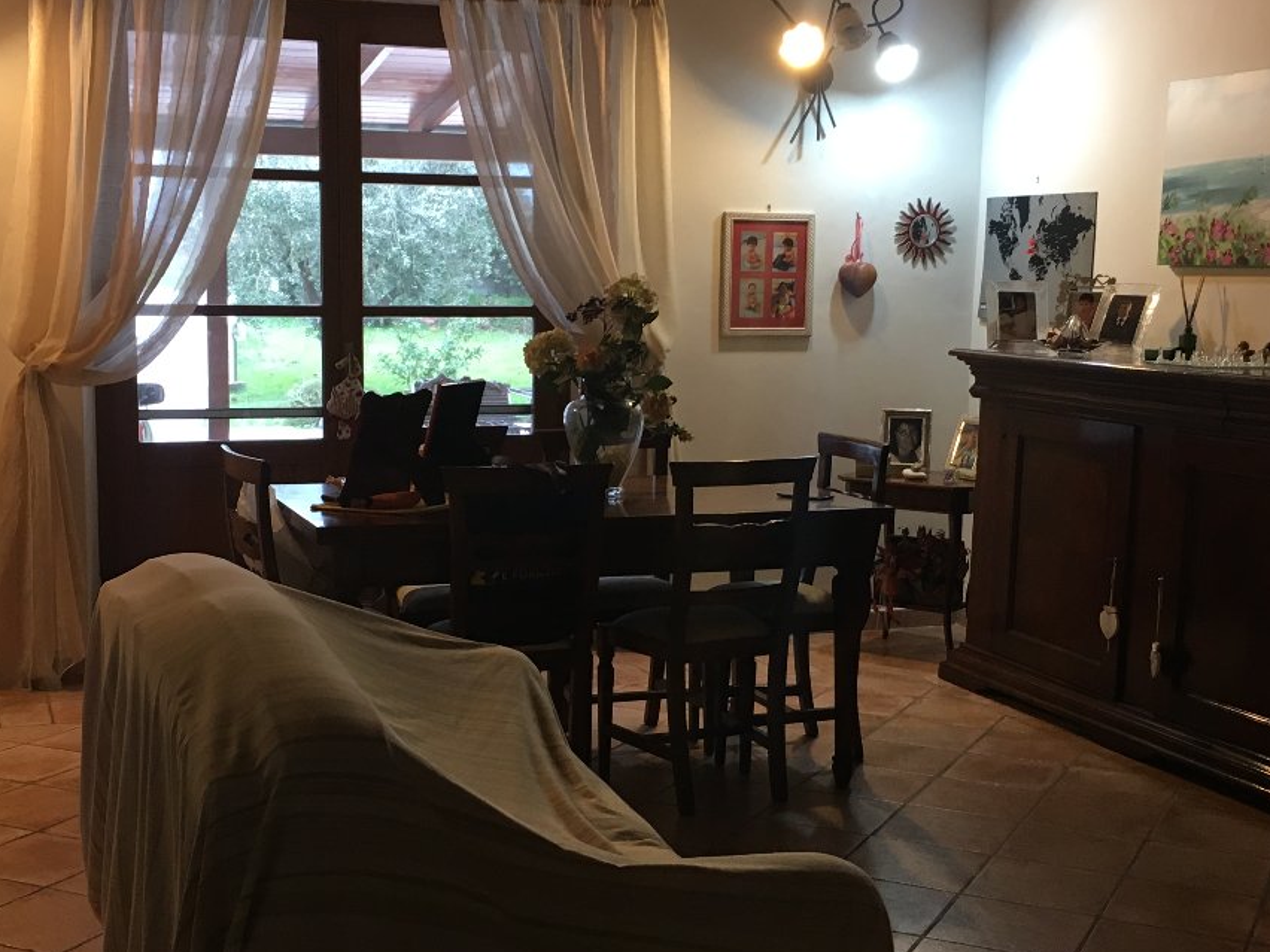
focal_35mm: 49
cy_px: 538
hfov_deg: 38.9
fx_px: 1798
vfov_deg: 29.6
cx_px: 611
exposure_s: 1/33
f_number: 2.2
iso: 100
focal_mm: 4.15
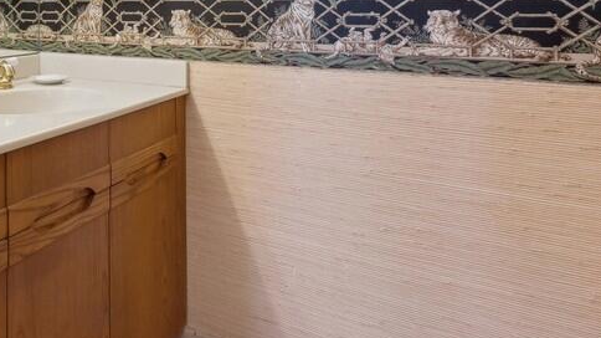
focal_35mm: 35
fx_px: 558
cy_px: -19
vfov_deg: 30.7
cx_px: 84
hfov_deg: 51.4
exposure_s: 1/13
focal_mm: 18
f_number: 8
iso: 100
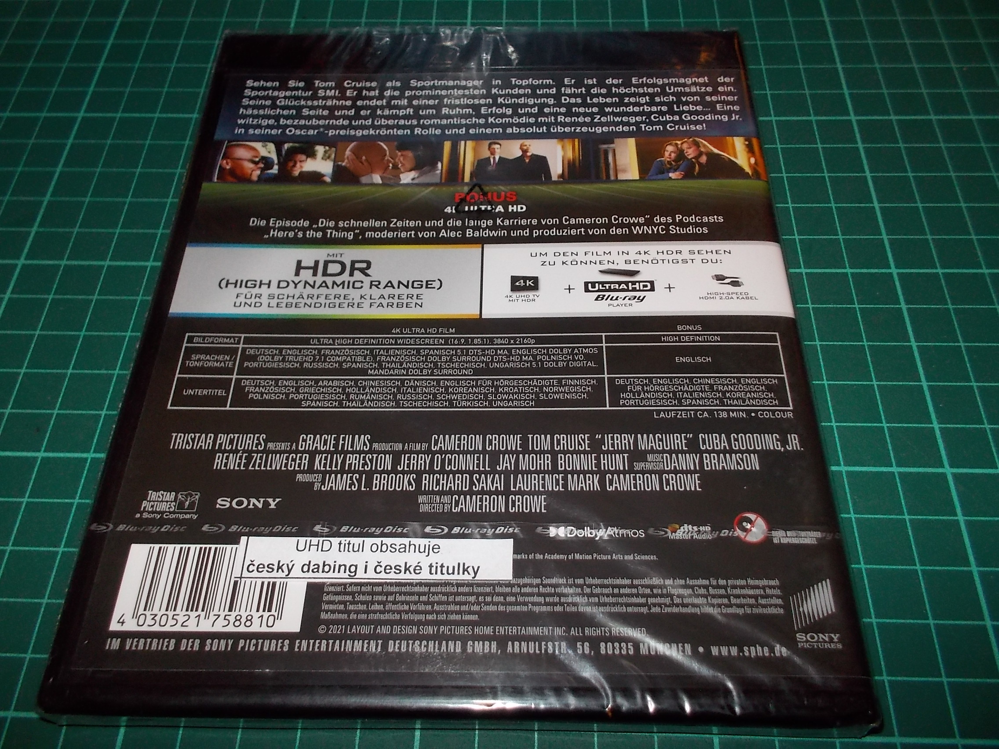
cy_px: 374
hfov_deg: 61.7
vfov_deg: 48.2
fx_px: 837
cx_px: 500
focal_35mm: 29
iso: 200
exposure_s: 1/30
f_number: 3.3
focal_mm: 4.1
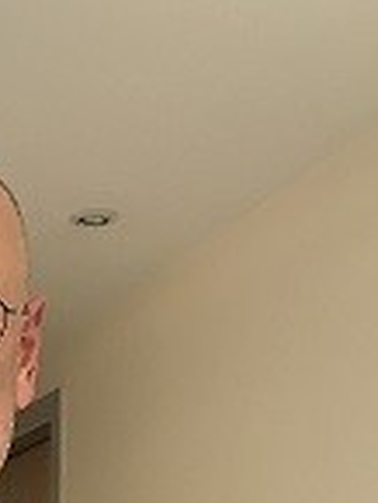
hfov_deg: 14.4
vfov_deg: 17.6
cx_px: -160
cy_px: 808
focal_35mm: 97
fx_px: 1410
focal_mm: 3.99
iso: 80
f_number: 1.8
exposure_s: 1/17
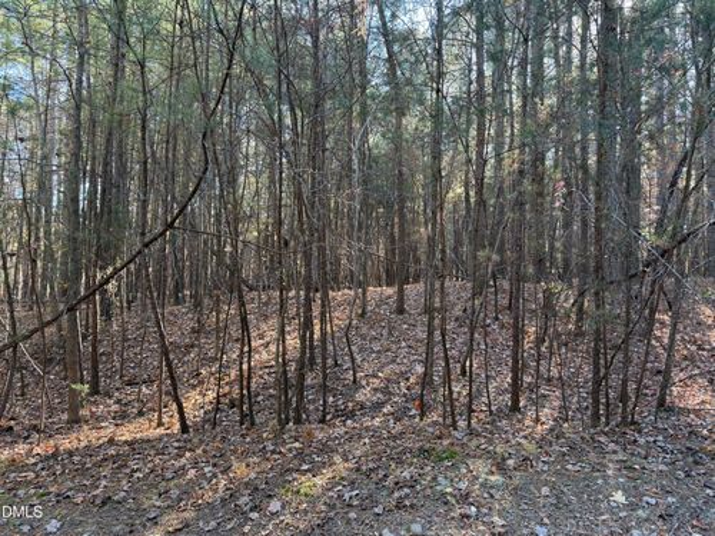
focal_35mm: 24
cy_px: 268
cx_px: 358
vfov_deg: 56.8
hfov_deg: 71.6
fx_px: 496
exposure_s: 1/121
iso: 125
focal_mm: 6.76
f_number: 1.78
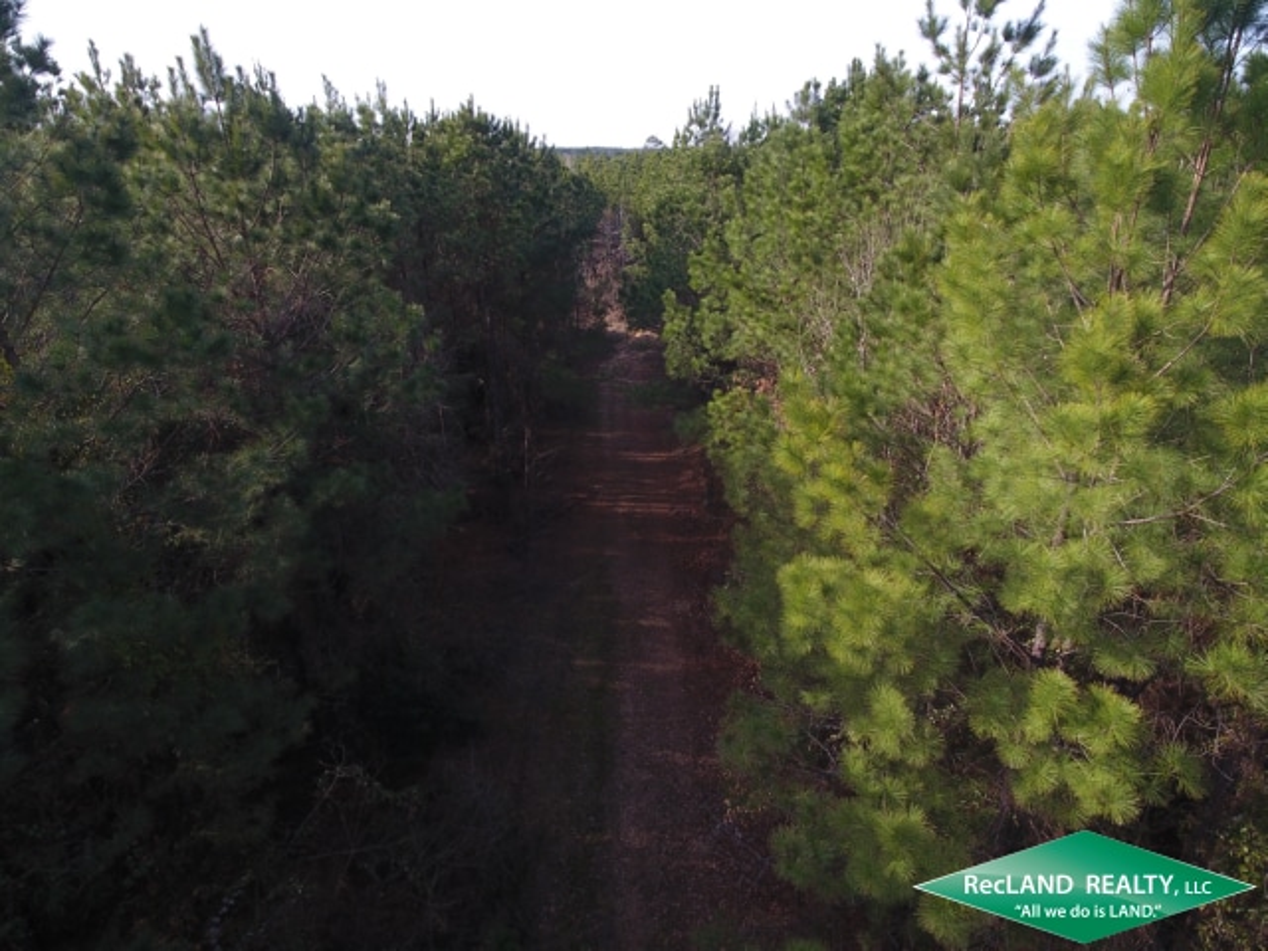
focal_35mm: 20
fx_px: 733
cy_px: 476
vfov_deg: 66.0
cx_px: 634
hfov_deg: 81.7
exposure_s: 1/275
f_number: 2.8
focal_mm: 3.61
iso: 100
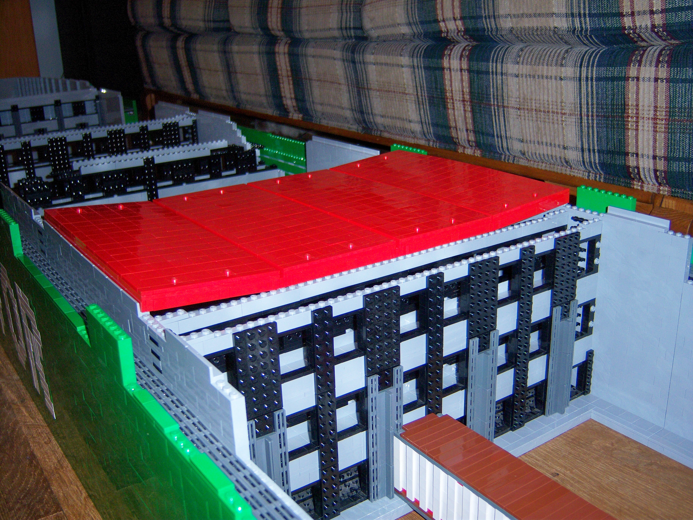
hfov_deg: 51.4
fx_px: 721
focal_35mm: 36
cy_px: 260
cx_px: 346
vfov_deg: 39.7
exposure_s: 1/60
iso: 80
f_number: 2.8
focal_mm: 7.5
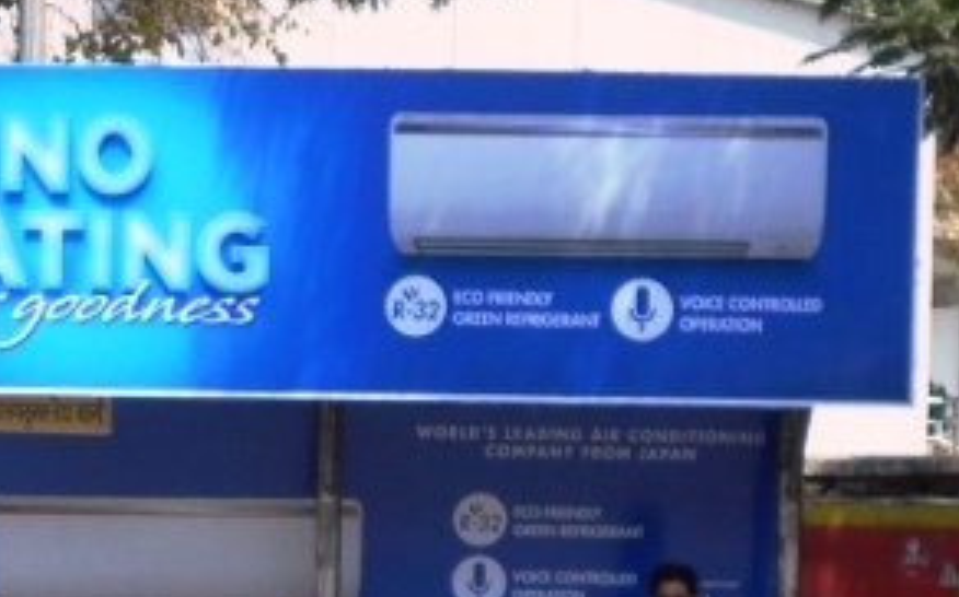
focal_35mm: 145
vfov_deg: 9.0
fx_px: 3787
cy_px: 538
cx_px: 13
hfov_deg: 14.2
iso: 80
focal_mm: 6.7
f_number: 3.9
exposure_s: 1/500
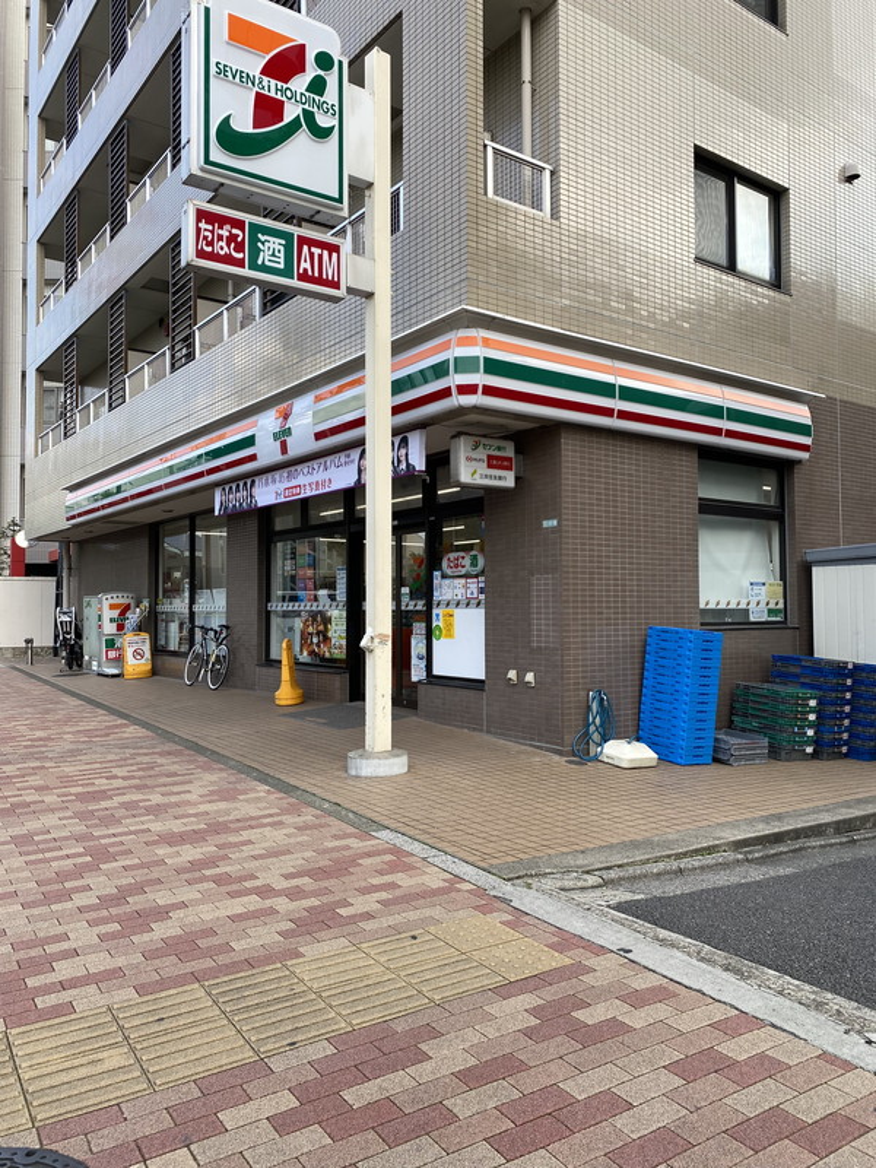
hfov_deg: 53.1
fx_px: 877
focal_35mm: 26
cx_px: 438
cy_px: 584
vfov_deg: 67.3
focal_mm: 4.25
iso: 32
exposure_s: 1/549
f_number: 1.8
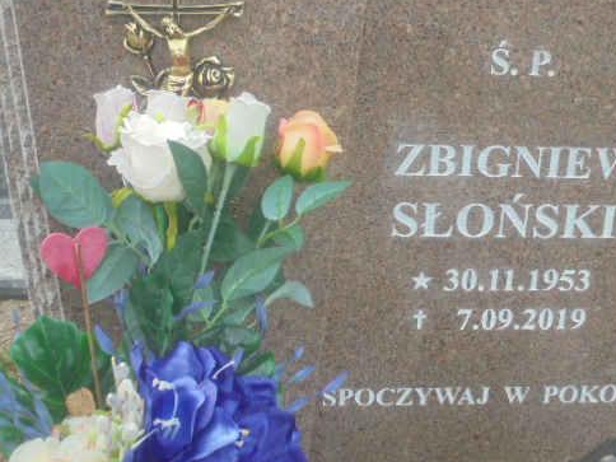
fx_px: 801
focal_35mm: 45
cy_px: 187
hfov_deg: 42.0
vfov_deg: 32.1
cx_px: 356
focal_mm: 6.1
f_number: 4
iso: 100
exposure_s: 1/125
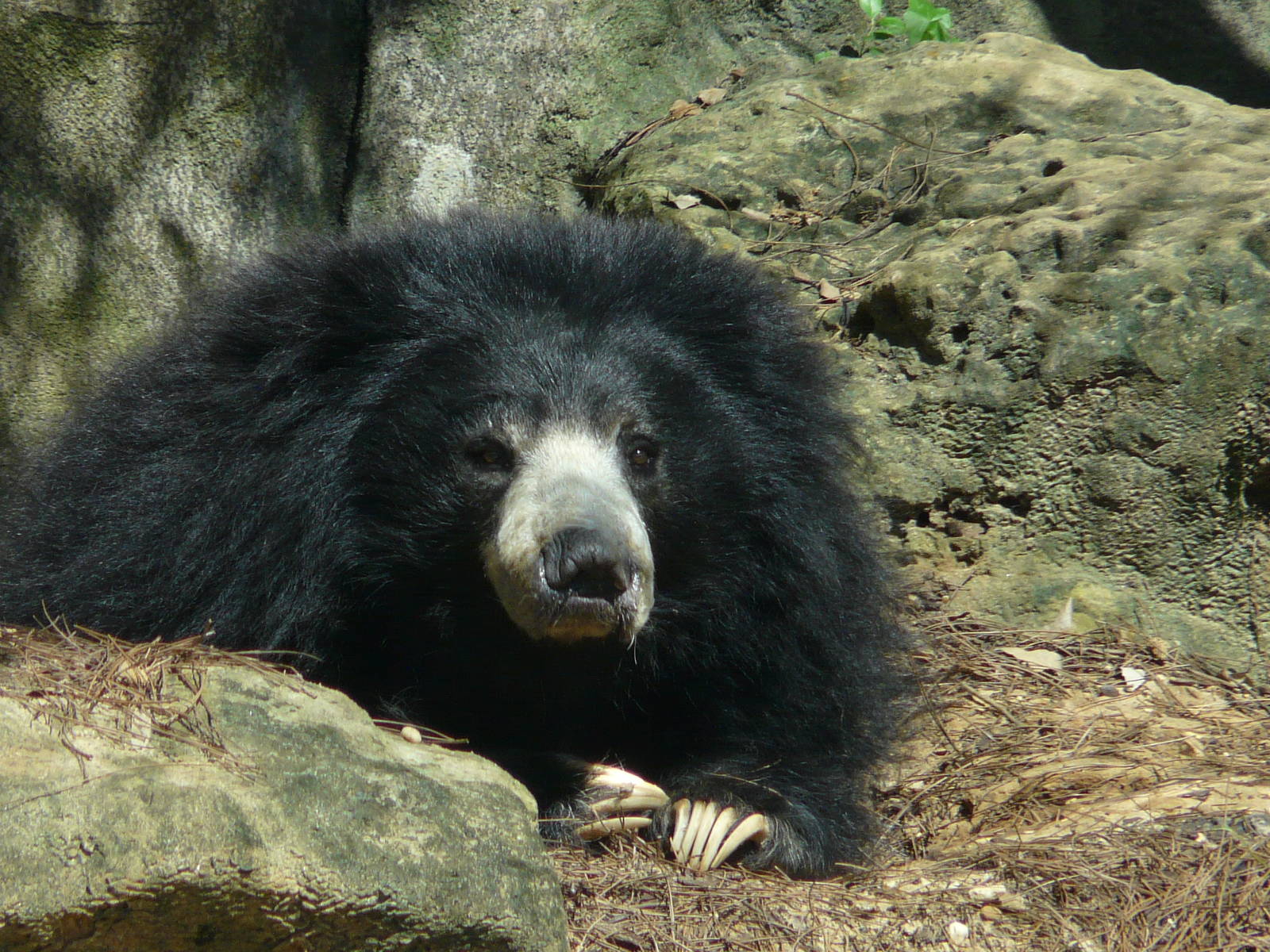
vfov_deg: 2.1
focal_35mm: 716
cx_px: 635
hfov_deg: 2.8
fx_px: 26269
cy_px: 476
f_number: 4
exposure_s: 1/100
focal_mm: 73.7
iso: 100
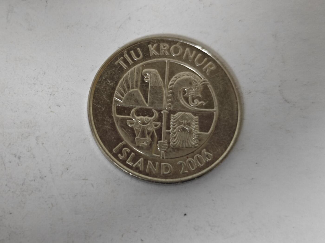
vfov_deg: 19.6
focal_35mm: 75
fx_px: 704
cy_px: 122
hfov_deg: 26.0
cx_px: 162
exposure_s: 1/50
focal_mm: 8.7
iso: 640
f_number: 1.9
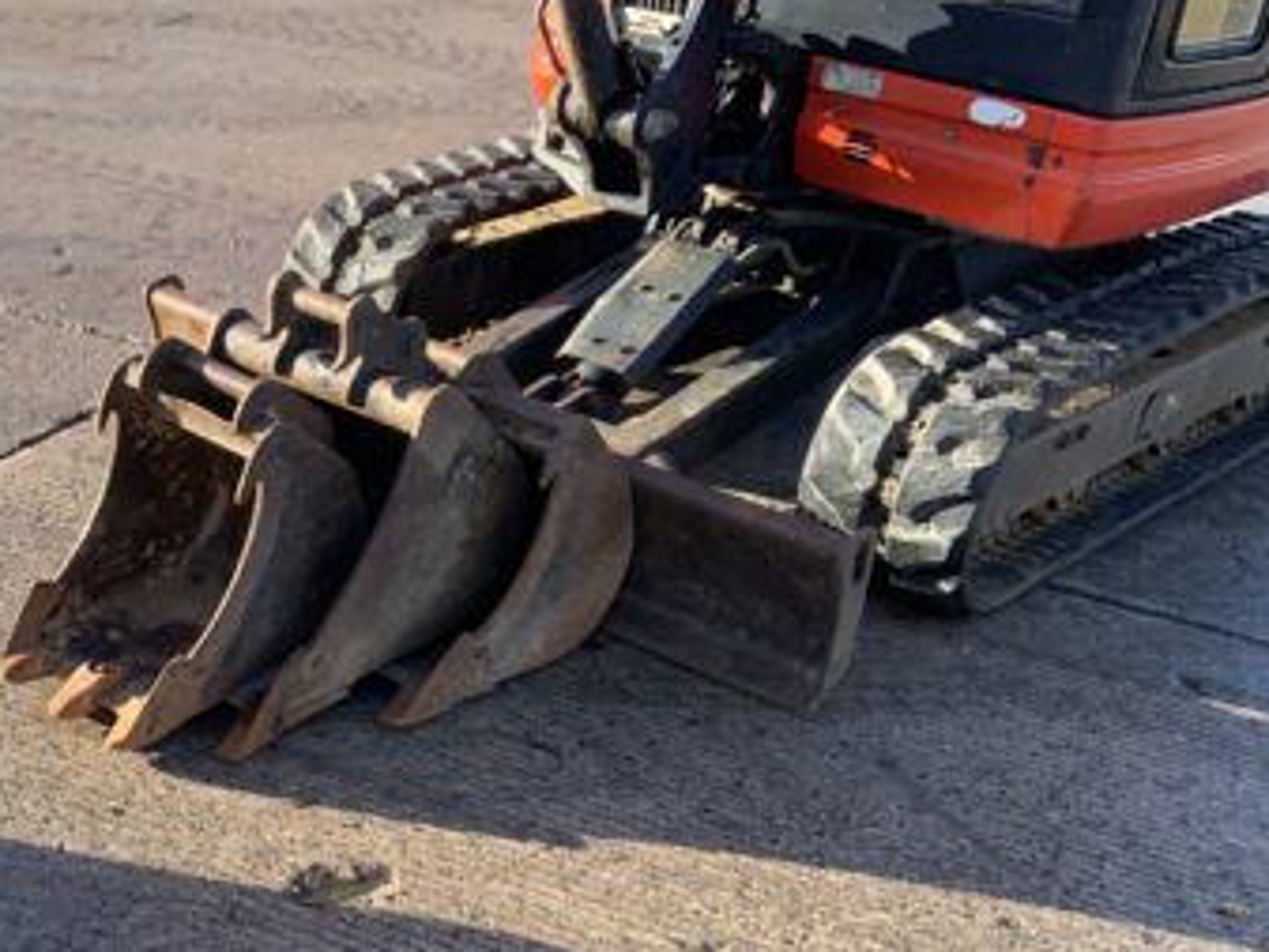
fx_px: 2017
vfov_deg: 26.4
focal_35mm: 55
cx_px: 102
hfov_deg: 32.9
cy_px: 655
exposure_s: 1/403
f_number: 1.8
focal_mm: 3
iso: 16
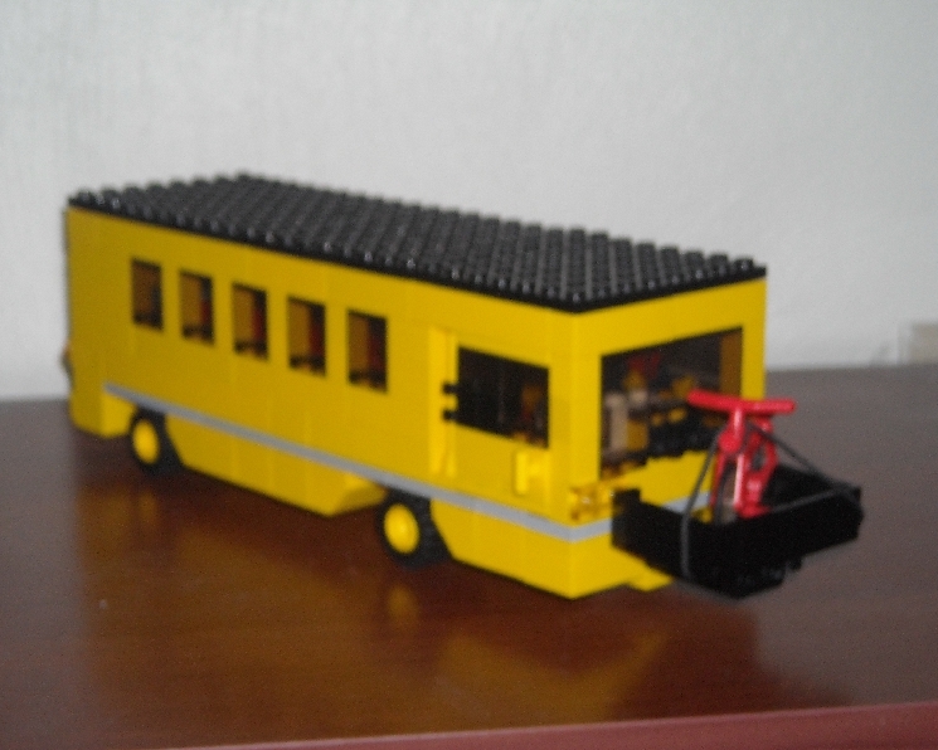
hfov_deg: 21.7
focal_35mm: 88
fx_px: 2443
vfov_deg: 17.5
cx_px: 441
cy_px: 375
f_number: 8.2
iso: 200
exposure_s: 1/125
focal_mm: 13.73
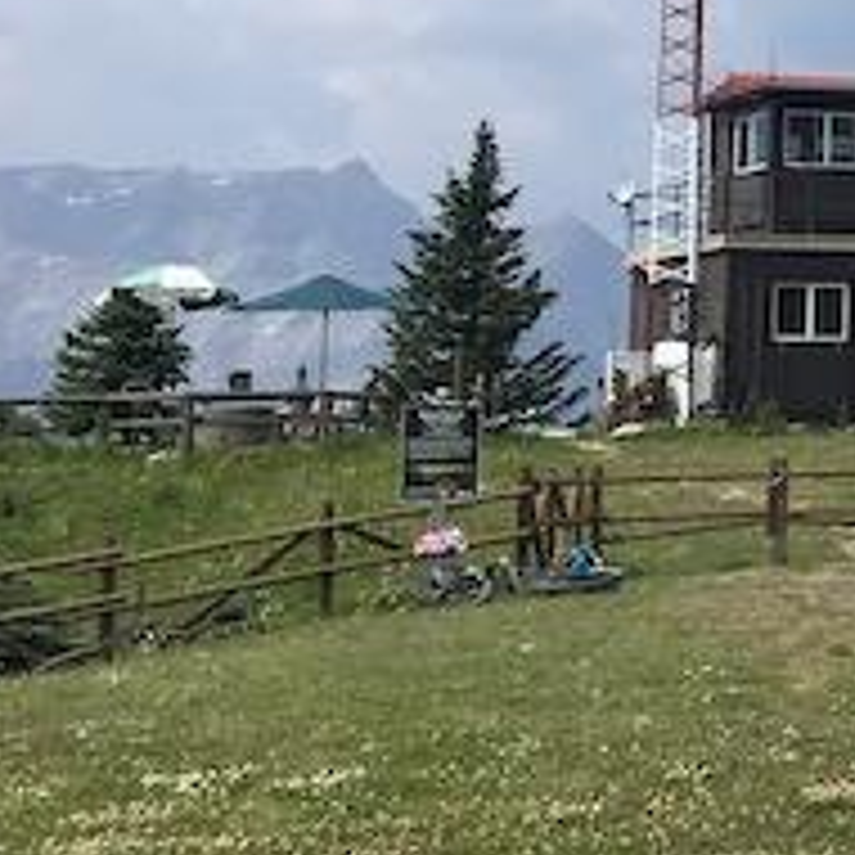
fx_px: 3018
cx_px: 1760
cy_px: 54
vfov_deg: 15.9
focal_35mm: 108
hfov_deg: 13.6
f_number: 2.2
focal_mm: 4.15
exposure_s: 1/2404
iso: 25
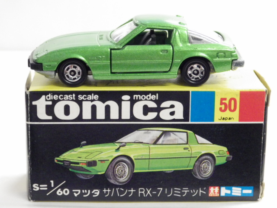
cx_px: 138
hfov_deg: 19.1
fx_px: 824
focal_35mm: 103
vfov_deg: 14.4
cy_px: 104
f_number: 4.6
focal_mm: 18.4
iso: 1000
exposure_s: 1/30
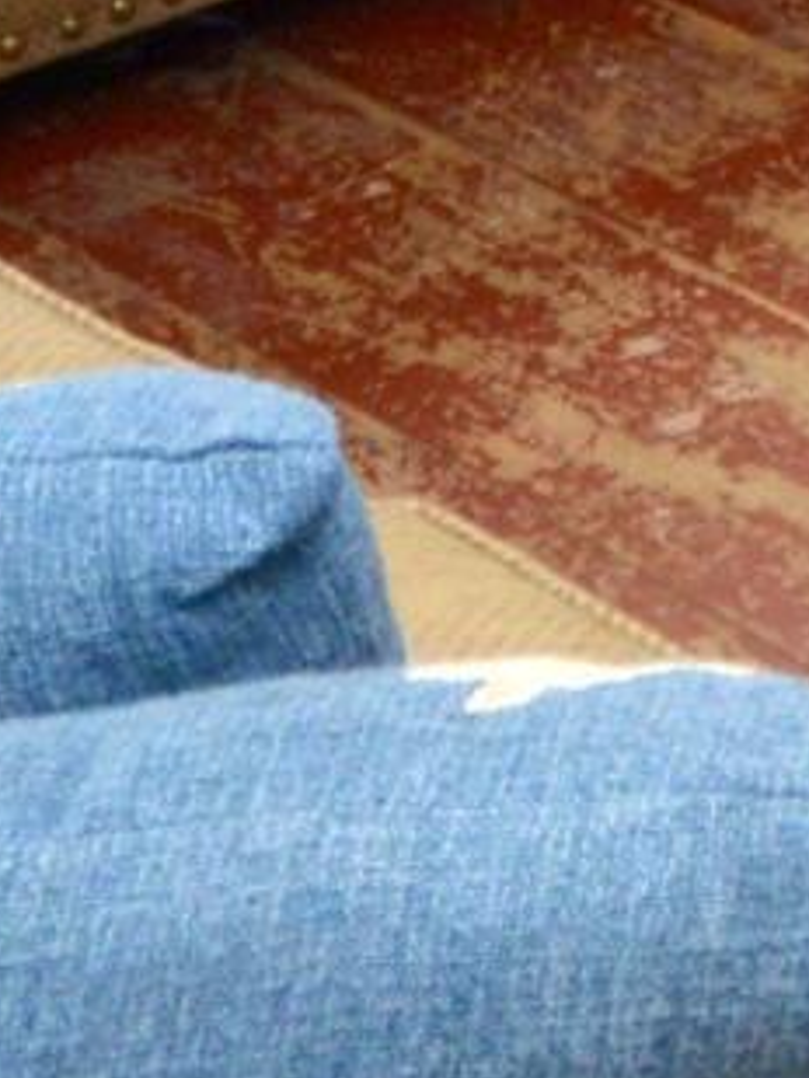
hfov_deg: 8.9
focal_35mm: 154
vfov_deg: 10.9
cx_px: 1827
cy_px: -1497
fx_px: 4785
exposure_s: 1/60
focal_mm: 11
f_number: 4.2
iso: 560
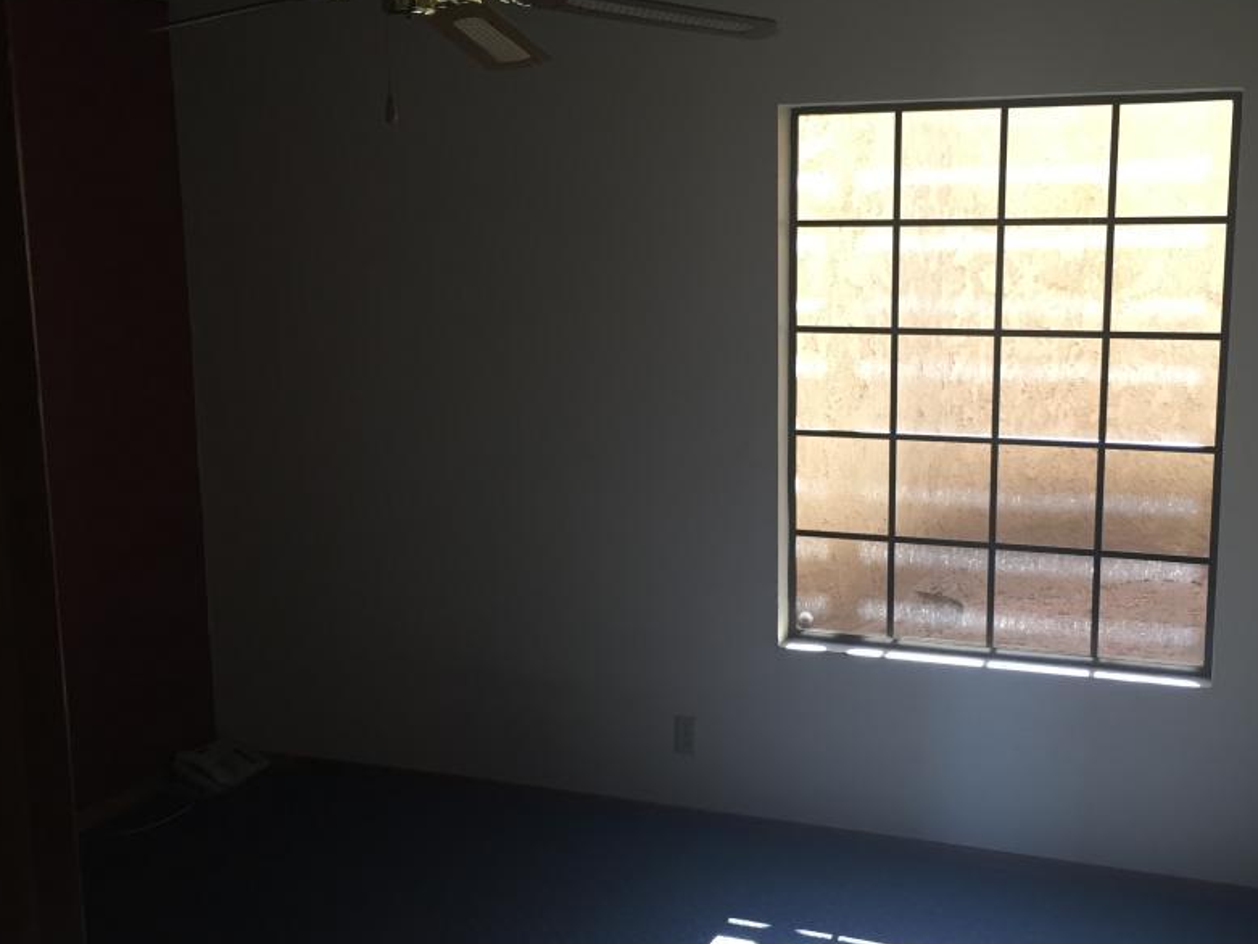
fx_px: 1381
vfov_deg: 37.7
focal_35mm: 38
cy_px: 467
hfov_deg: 48.7
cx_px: 749
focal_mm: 4.15
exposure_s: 1/30
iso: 100
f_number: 2.2
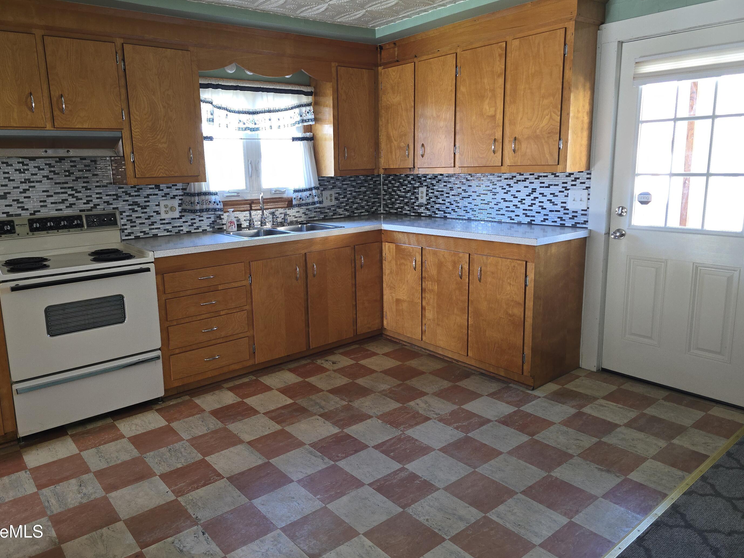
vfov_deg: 54.8
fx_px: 537
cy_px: 256
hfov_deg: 69.3
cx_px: 340
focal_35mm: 25
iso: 125
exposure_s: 1/24
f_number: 1.7
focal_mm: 6.3
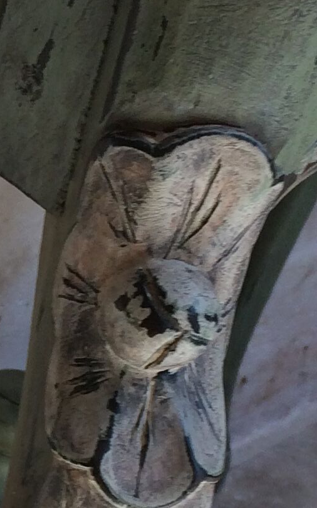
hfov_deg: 9.6
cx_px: -399
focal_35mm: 124
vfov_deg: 16.8
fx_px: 1713
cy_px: 368
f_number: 2.2
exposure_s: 1/100
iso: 50
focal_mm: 4.15
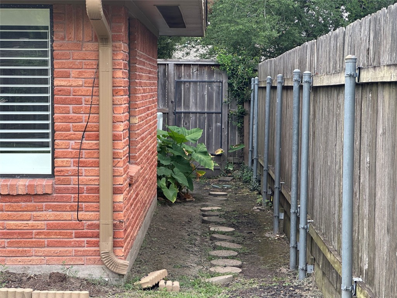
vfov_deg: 19.1
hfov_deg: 25.3
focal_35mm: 77
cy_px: 149
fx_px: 883
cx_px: 198
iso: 50
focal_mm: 9
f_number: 2.8
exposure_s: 1/99
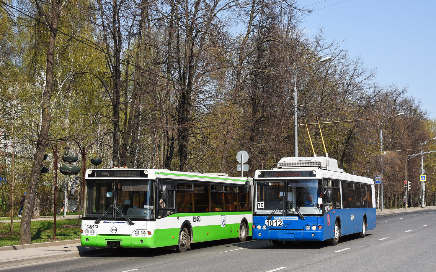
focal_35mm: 59
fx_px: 701
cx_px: 220
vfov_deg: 22.0
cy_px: 141
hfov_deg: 34.5
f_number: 6.3
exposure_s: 1/640
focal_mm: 38
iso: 125
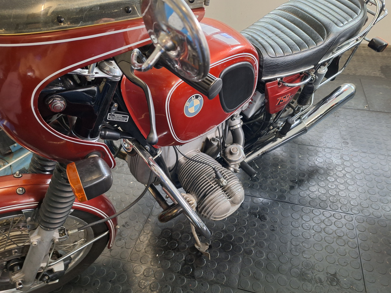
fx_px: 271
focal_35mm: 24
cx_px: 201
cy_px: 150
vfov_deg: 56.8
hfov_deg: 71.6
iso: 400
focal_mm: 5.54
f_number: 1.8
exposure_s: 1/25
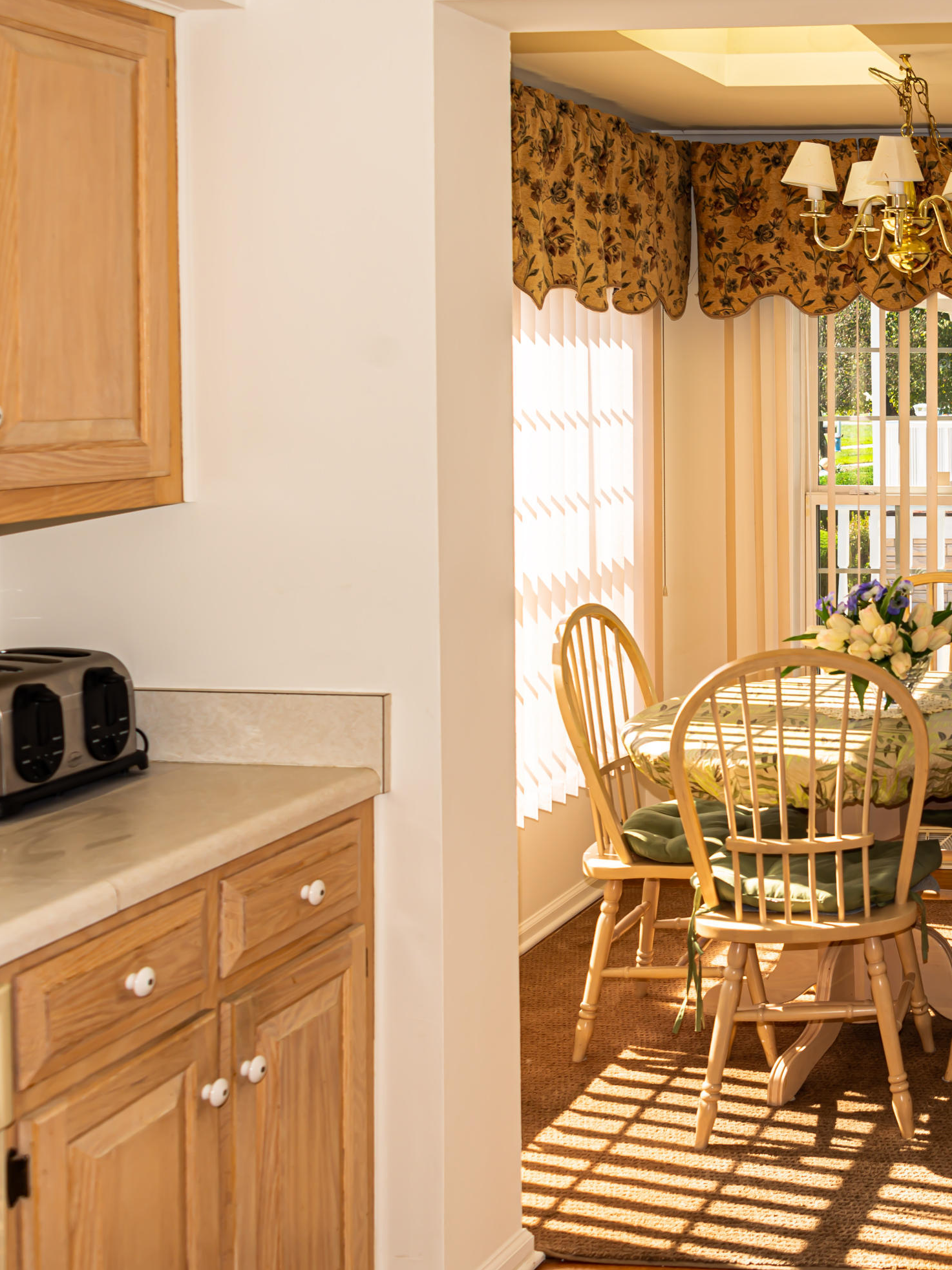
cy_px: 640
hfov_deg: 30.0
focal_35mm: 47
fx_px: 1723
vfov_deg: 40.4
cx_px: 783
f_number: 4.5
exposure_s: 1/200
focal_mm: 32
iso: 100
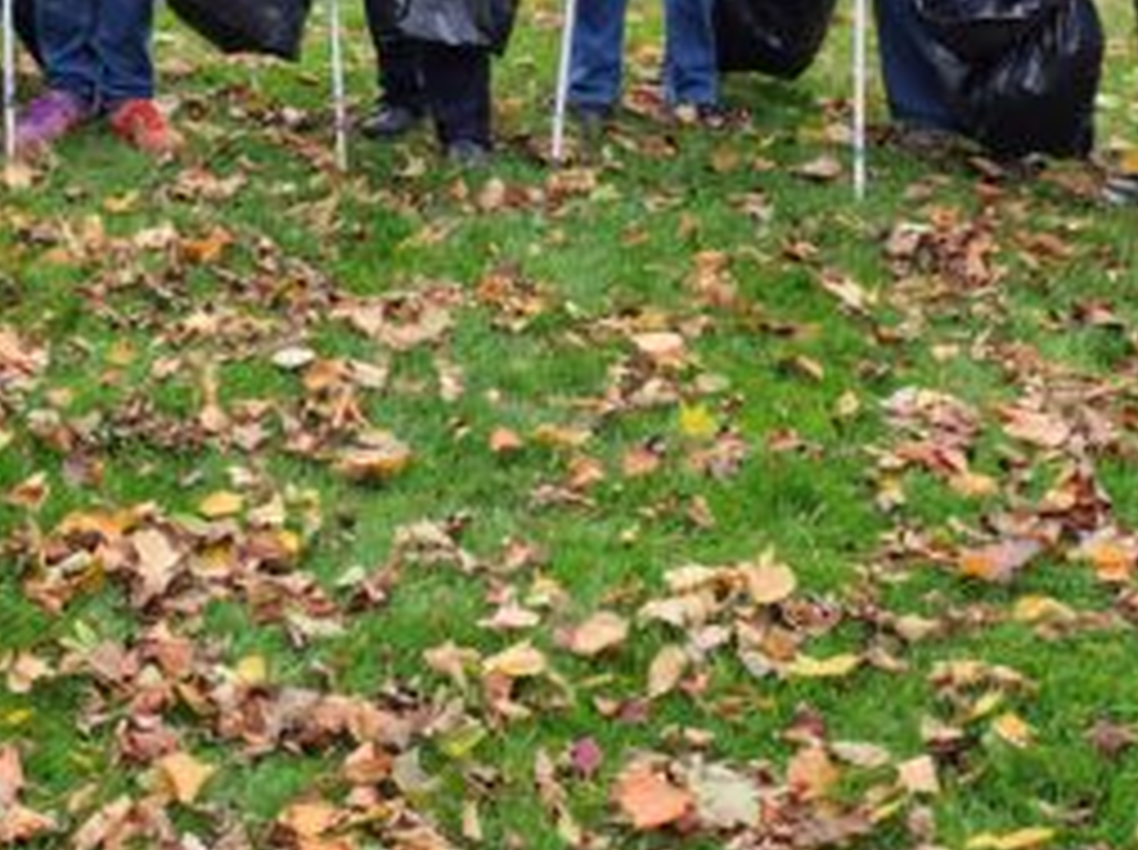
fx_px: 2495
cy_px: -333
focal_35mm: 76
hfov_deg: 24.9
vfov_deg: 17.8
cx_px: 103
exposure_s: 1/213
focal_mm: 4.71
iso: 143
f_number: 1.7
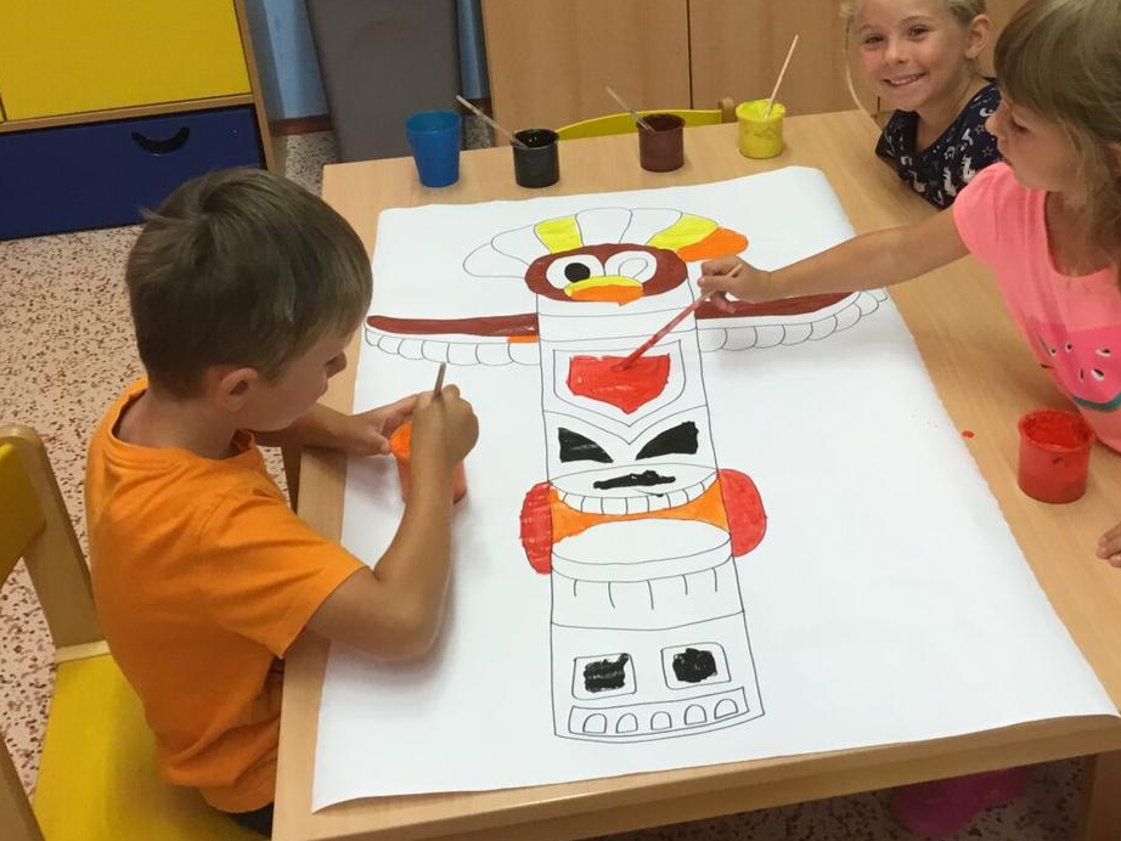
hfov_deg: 41.9
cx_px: 653
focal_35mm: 45
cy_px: 242
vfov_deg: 31.8
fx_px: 1458
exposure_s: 1/33
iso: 50
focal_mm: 3.3
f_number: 2.4
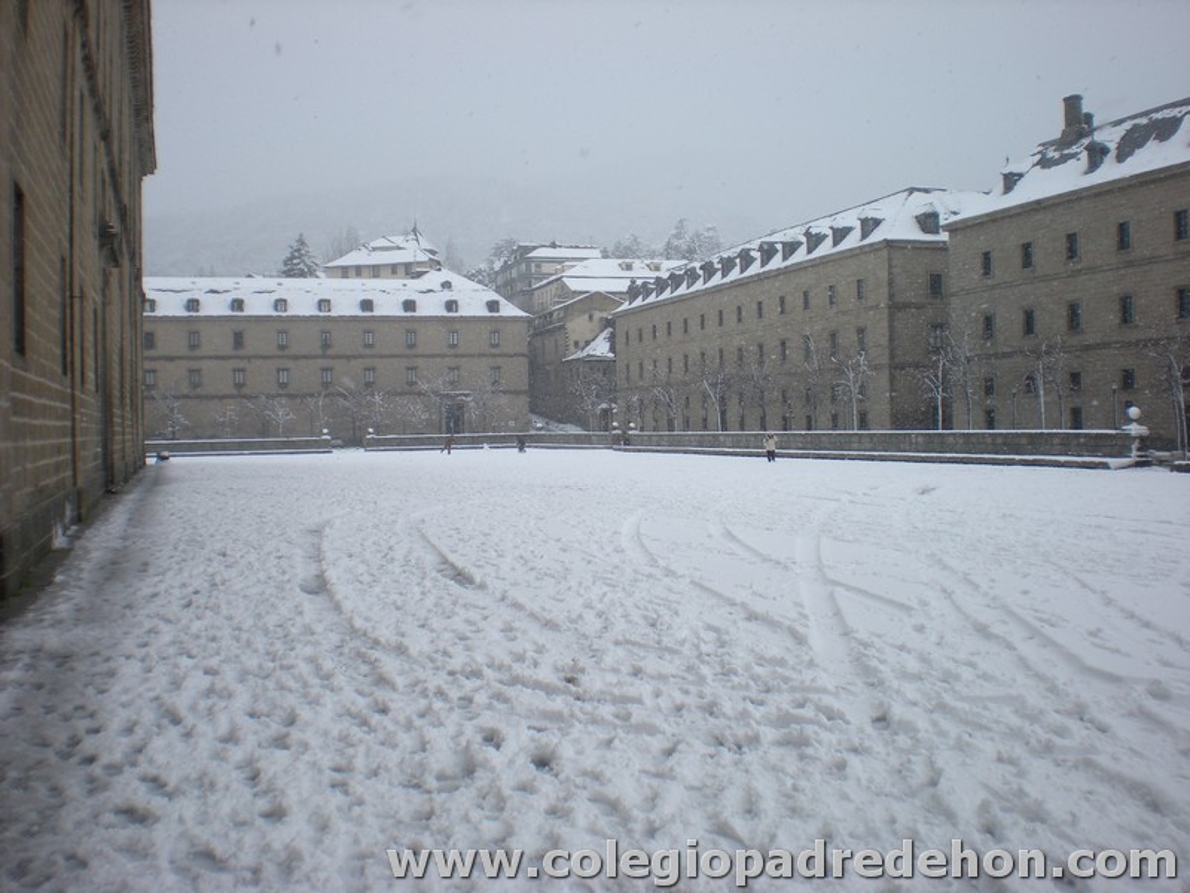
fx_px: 1306
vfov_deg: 37.7
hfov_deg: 49.0
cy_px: 446
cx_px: 595
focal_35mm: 38
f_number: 4.6
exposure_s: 1/508
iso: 64
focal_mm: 6.3
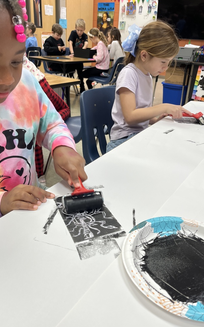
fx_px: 258
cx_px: 97
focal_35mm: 29
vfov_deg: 64.6
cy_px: 162
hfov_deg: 43.1
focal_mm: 5.1
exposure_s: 1/62
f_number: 1.6
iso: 64
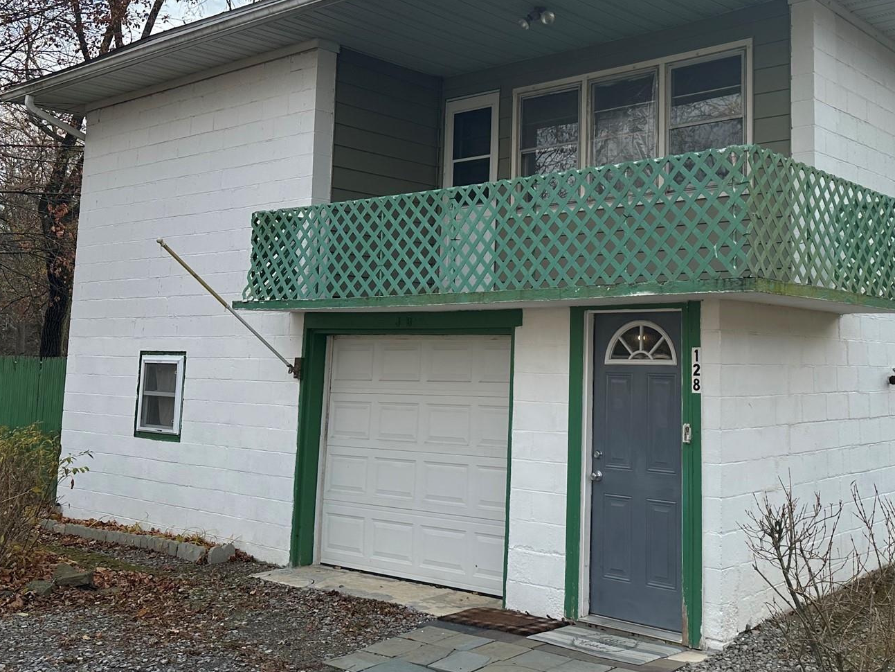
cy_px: 240
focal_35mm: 38
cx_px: 611
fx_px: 983
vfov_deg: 37.4
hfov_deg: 48.0
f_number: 1.78
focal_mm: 6.86
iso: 80
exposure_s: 1/1412
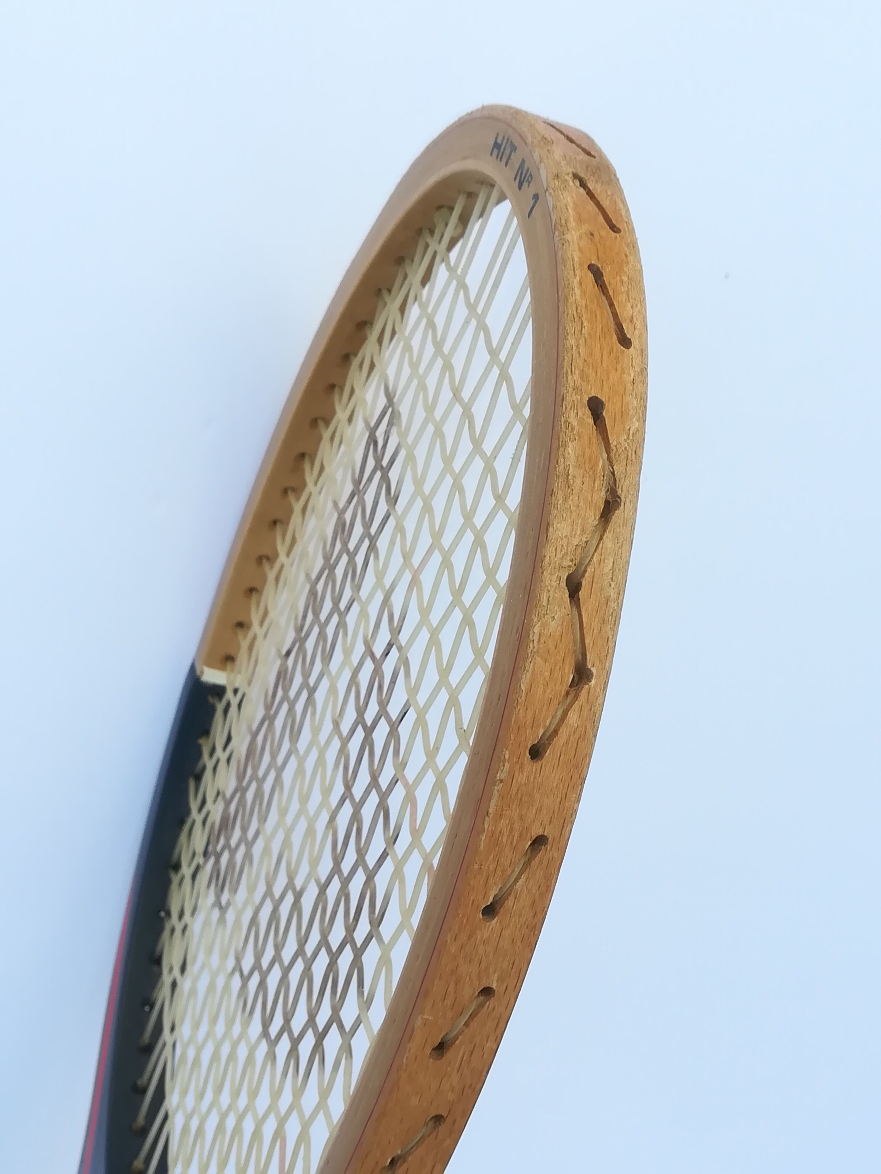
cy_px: 587
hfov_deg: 31.5
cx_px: 440
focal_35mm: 46
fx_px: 1561
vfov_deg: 41.2
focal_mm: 3.83
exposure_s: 1/152
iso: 50
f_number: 2.2
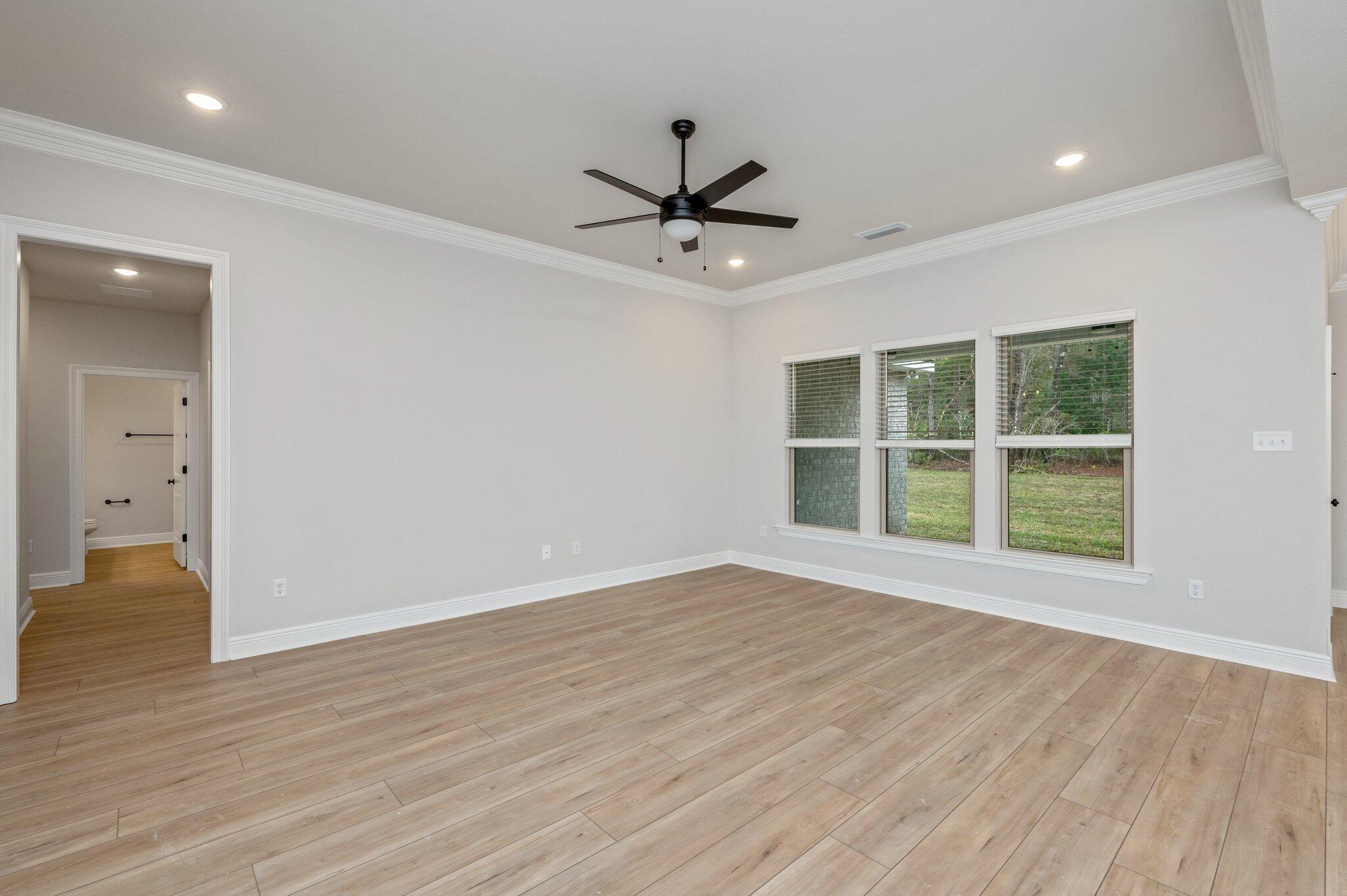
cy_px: 448
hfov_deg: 96.8
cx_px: 674
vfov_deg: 73.7
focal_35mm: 16
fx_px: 598
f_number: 7.1
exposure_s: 1/60
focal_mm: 16
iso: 500
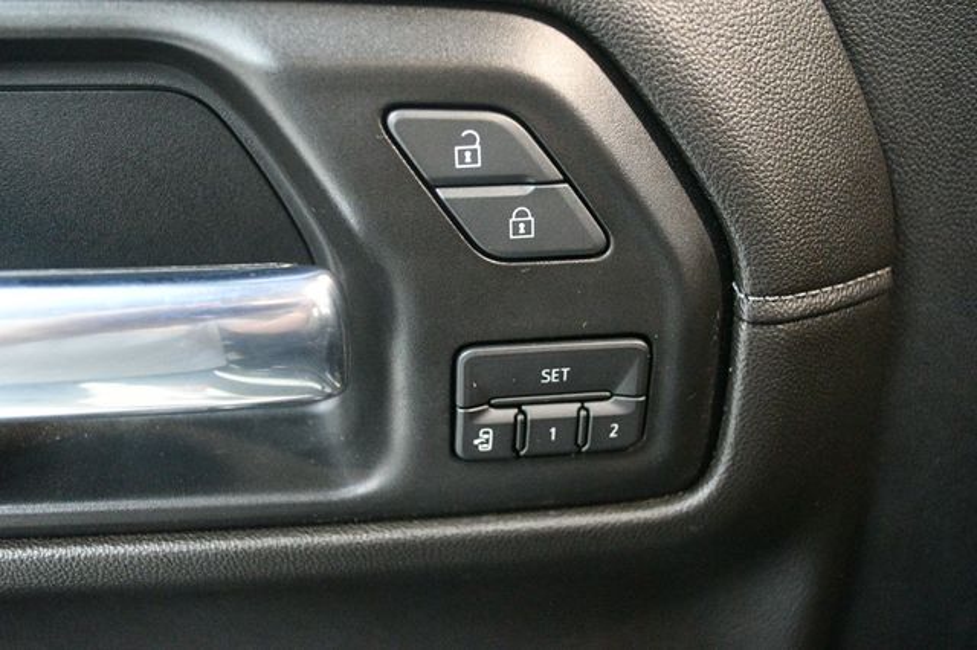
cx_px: 488
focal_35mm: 36
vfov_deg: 36.8
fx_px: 976
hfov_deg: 53.2
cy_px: 325
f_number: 4
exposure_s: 1/60
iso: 10000
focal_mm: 24
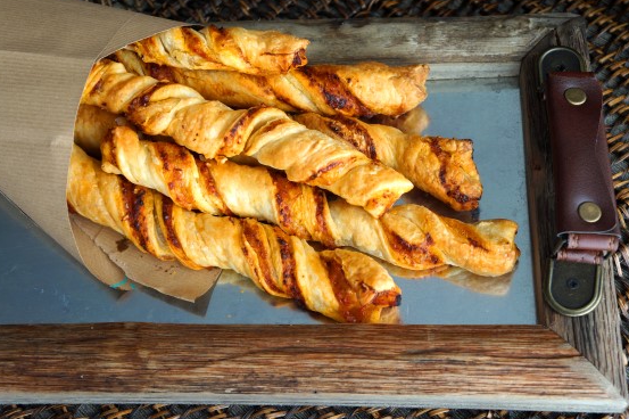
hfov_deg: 39.2
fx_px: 883
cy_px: 192
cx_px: 312
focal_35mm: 51
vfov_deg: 26.7
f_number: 4
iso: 160
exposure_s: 1/160
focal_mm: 31
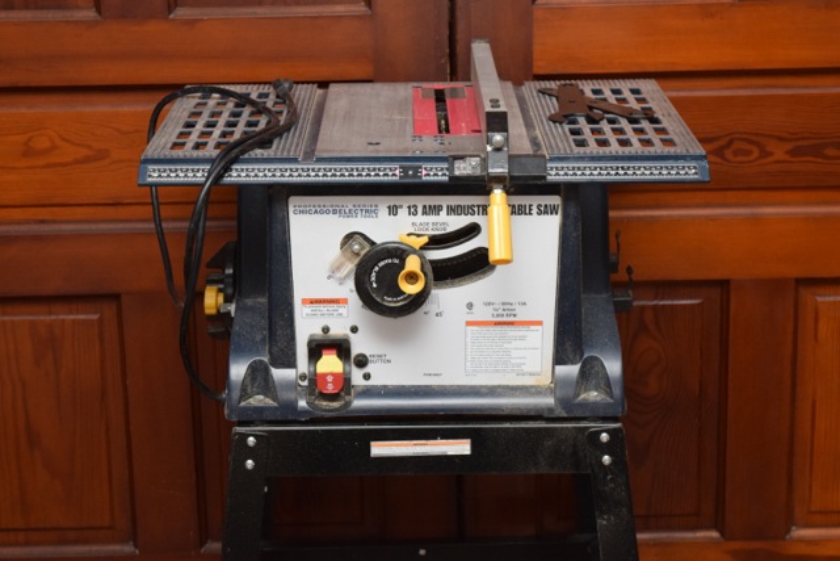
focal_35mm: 82
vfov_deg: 16.6
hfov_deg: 24.6
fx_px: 1925
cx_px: 420
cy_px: 280
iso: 1600
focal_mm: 55
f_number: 5.6
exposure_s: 1/125
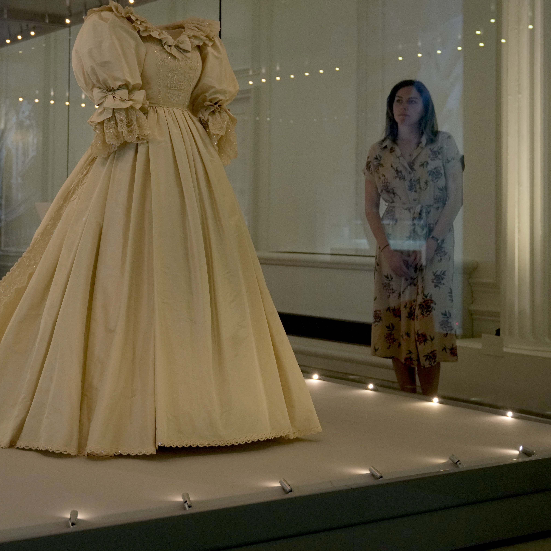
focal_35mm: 58
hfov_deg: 28.8
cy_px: 186
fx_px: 1044
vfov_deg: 29.4
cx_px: 97
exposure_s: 1/100
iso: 1000
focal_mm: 32
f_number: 2.8
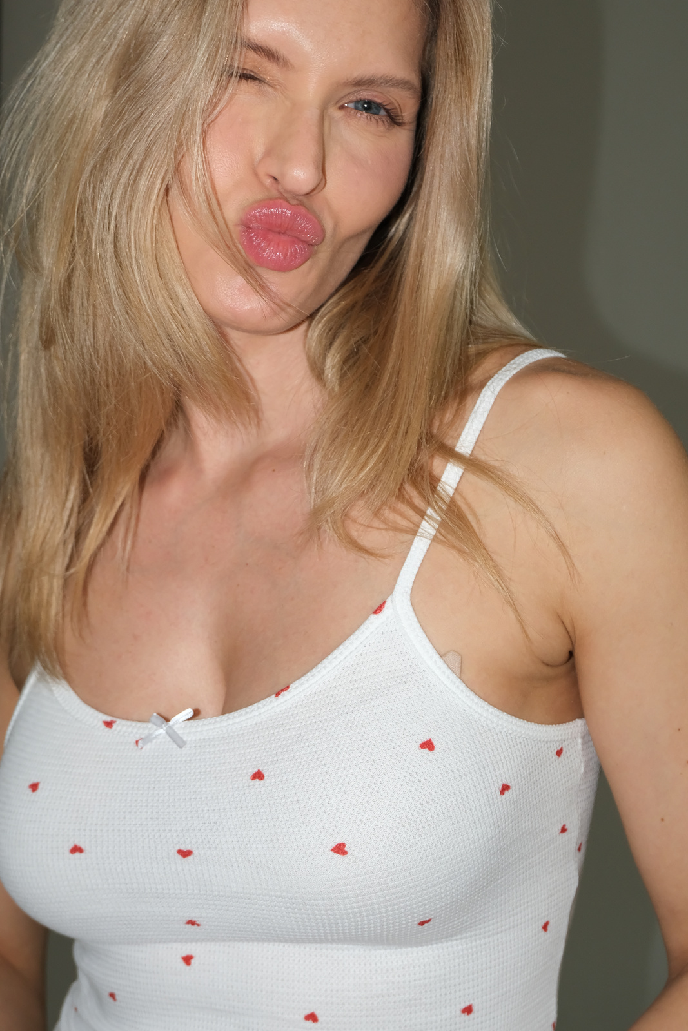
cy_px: 516
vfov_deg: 46.4
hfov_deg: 31.9
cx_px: 344
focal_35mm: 42
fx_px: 1204
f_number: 4.5
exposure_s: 1/100
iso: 800
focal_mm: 28
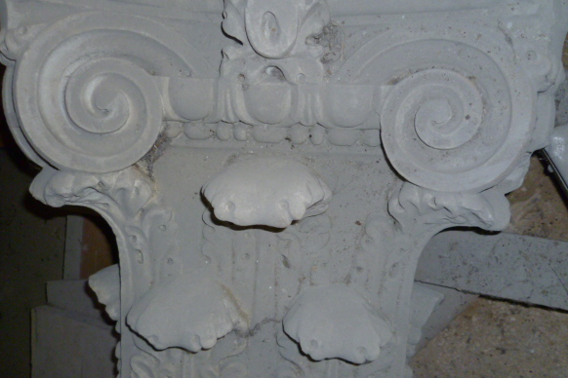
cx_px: 274
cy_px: 197
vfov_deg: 41.1
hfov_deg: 58.7
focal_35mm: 32
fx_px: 505
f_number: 2.8
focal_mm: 5
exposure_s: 1/30
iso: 200
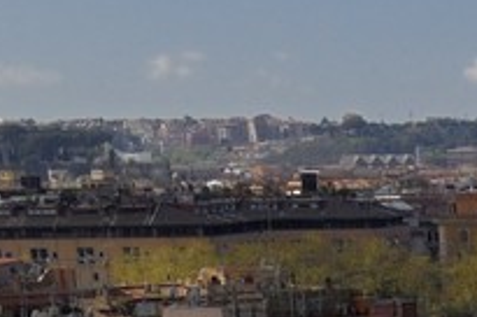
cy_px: 888
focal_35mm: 258
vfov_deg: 5.1
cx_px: 1250
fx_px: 3413
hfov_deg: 7.4
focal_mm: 22
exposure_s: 1/125
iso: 100
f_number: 14
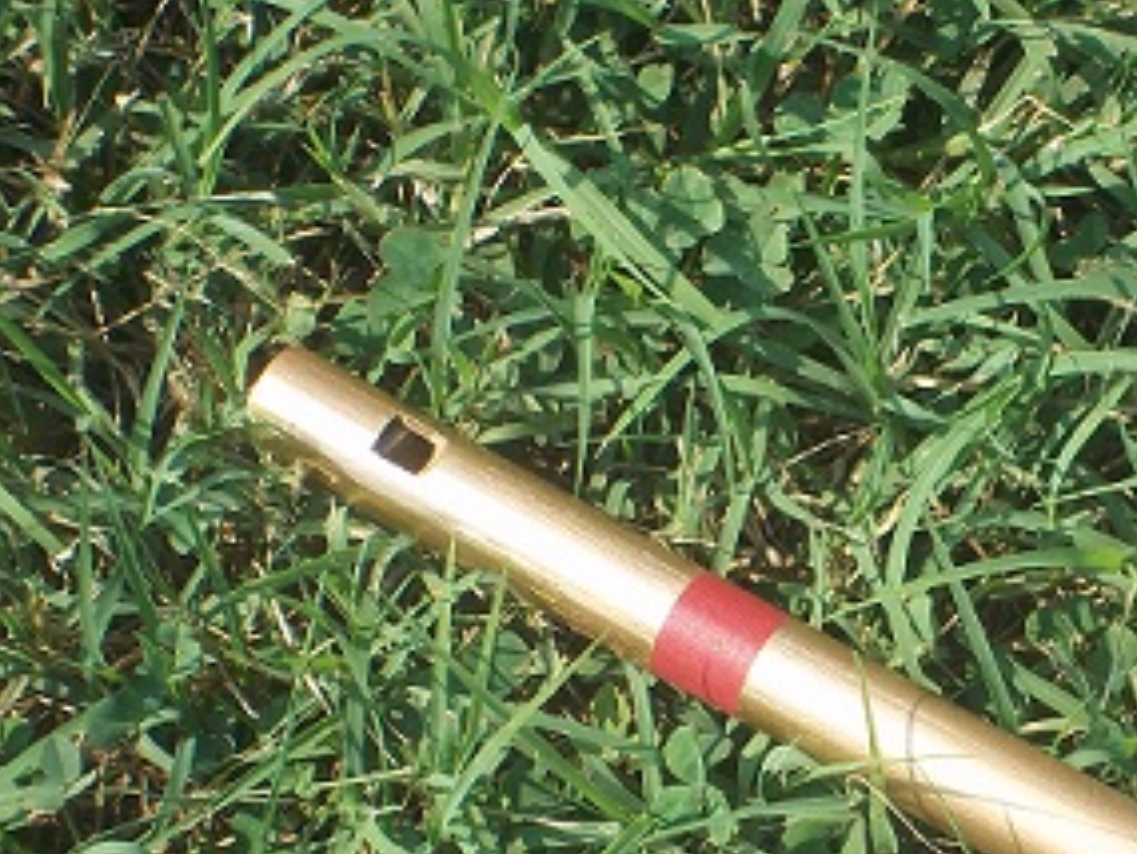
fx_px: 7459
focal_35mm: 227
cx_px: 1085
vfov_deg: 6.5
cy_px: 758
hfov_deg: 8.7
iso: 80
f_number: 5.6
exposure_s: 1/250
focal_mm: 19.5
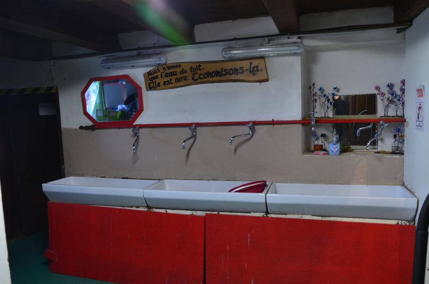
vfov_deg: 47.7
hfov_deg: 67.5
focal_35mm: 27
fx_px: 321
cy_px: 142
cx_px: 214
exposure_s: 1/10
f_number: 5.6
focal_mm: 18
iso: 800
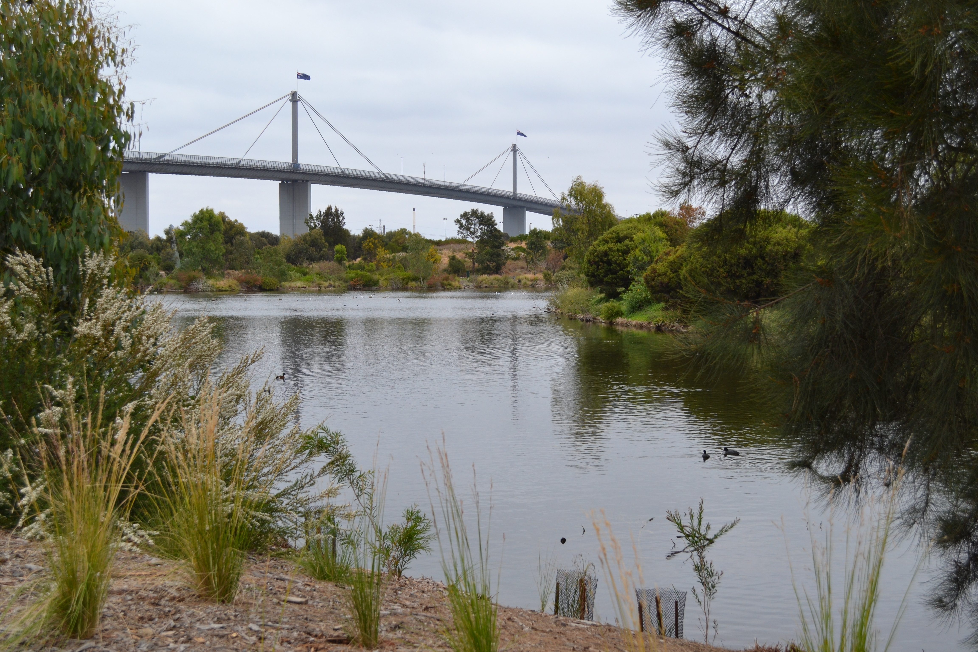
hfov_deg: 41.1
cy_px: 326
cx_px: 489
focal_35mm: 48
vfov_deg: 28.1
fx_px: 1304
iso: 400
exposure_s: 1/1250
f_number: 5.6
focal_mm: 32
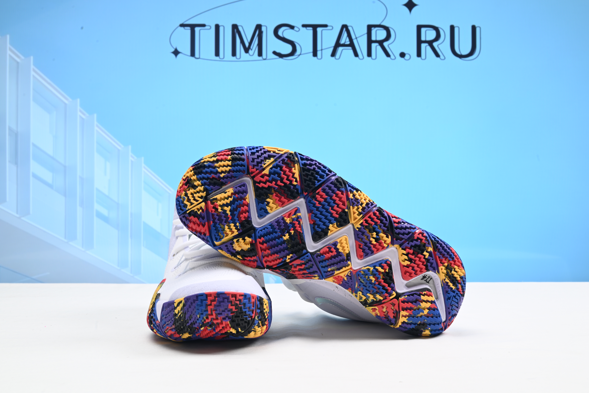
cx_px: 294
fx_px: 655
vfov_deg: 33.4
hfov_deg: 48.4
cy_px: 196
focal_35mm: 40
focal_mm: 40
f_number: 16
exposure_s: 1/2
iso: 100
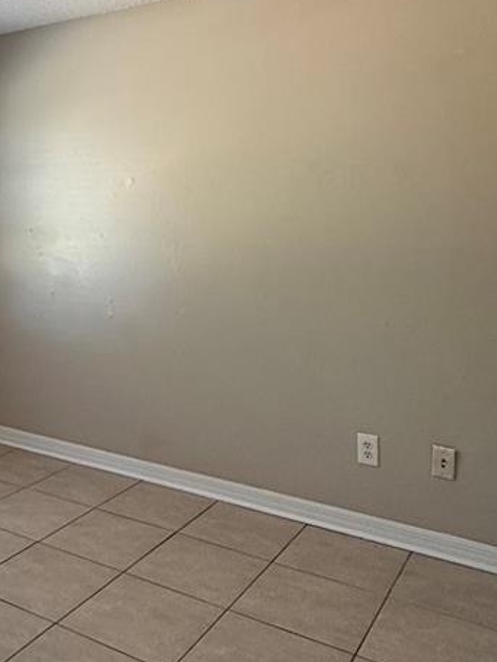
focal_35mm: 37
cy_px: 225
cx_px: 71
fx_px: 708
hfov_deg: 36.8
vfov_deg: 49.3
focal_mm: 2.22
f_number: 2.2
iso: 200
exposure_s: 1/99
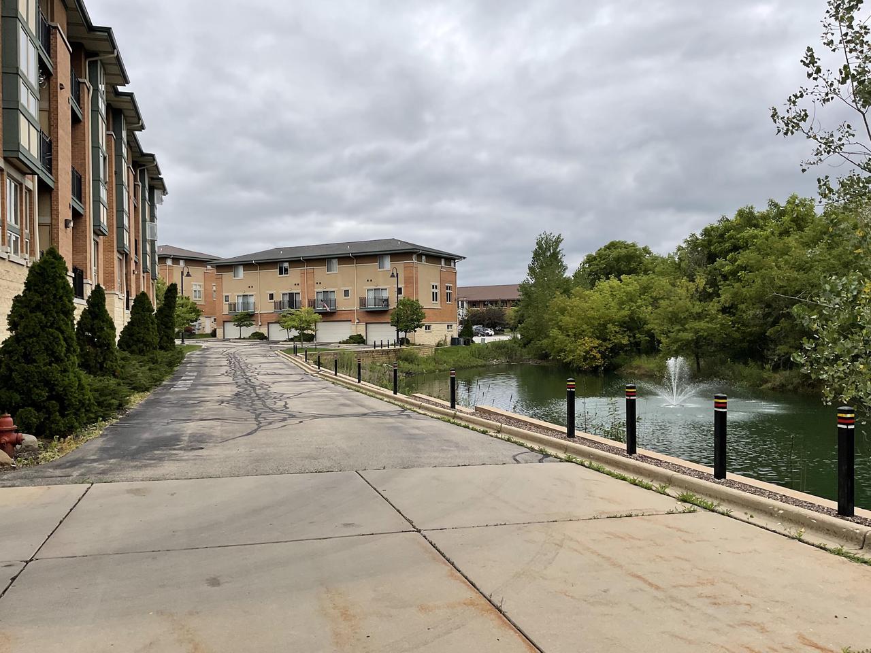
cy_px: 326
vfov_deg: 48.2
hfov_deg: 61.7
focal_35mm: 29
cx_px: 436
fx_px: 730
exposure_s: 1/2227
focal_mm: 3
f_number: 1.8
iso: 16
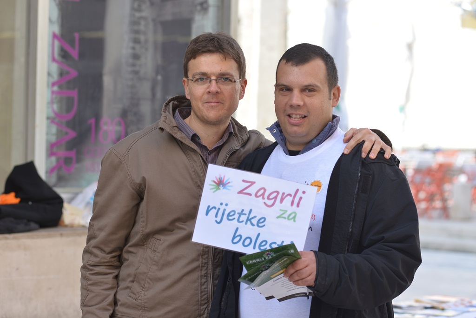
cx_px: 238
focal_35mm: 105
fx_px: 1389
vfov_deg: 13.1
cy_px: 159
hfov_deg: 19.4
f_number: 5
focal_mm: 105
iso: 320
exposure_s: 1/640
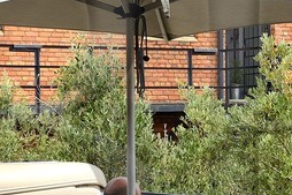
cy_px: 133
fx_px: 1224
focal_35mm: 151
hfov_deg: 13.6
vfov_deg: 9.1
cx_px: 182
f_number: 7.1
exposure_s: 1/250
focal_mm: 24
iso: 200
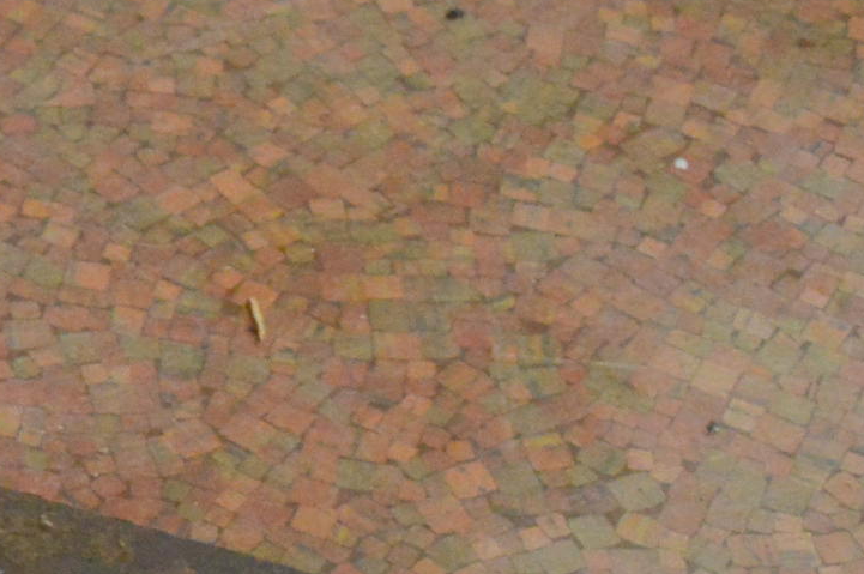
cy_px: 433
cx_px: -820
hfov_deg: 9.9
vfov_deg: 7.1
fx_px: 4653
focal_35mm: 194
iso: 3200
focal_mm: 31
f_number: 6.3
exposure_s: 1/50
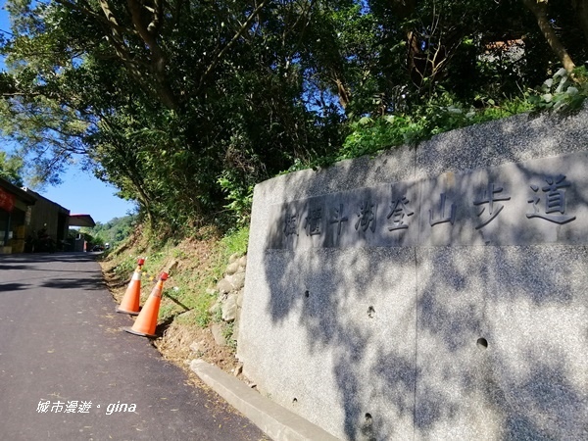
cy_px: 220
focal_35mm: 26
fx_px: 442
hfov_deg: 67.3
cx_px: 294
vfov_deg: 53.1
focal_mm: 3.81
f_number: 2.2
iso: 50
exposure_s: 1/600
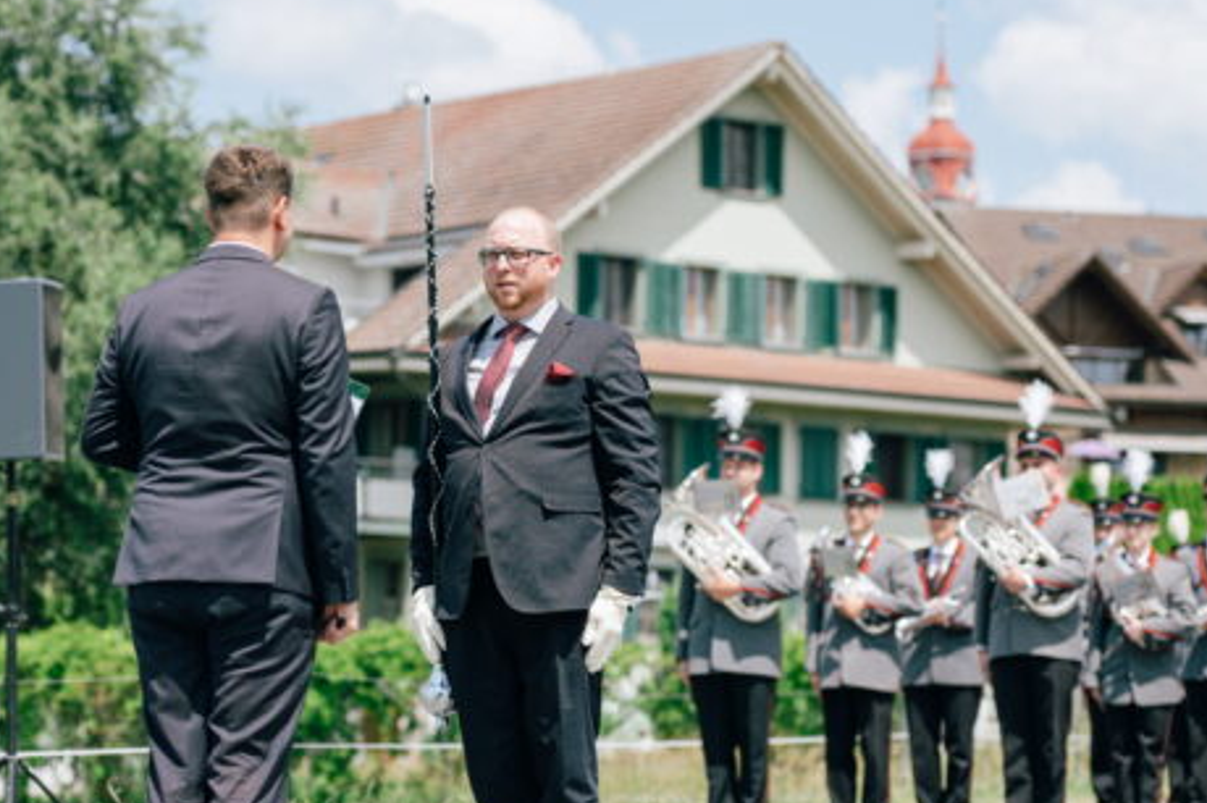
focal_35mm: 120
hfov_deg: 17.0
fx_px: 4020
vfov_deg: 11.4
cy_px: 483
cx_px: 443
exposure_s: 1/1250
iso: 100
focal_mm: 85
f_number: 2.8
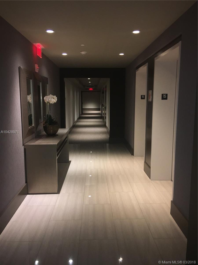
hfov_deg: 48.2
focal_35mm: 29
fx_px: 221
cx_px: 99
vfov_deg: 61.7
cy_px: 132
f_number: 2.2
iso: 100
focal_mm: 4.15
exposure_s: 1/24
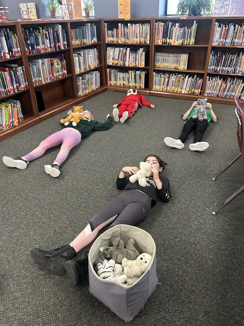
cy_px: 163
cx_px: 122
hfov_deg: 53.1
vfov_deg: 67.3
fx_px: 244
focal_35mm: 26
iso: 500
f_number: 1.5
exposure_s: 1/50
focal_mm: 5.7
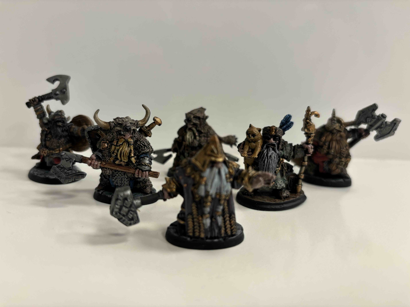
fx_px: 308
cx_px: 205
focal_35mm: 26
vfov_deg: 53.1
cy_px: 154
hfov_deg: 67.3
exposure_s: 1/60
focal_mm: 5.96
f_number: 1.6
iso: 100
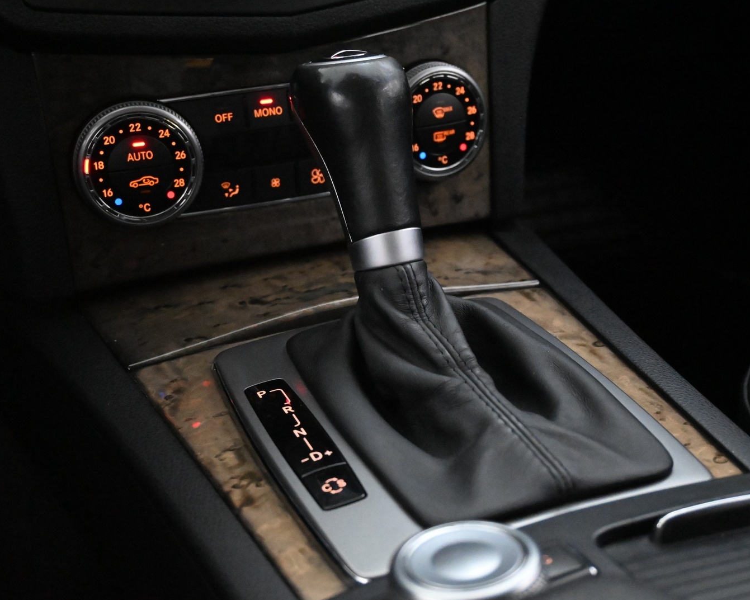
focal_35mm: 52
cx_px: 385
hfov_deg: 36.1
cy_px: 301
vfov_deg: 29.2
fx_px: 1151
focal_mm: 30.5
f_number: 4.8
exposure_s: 1/50
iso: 11400
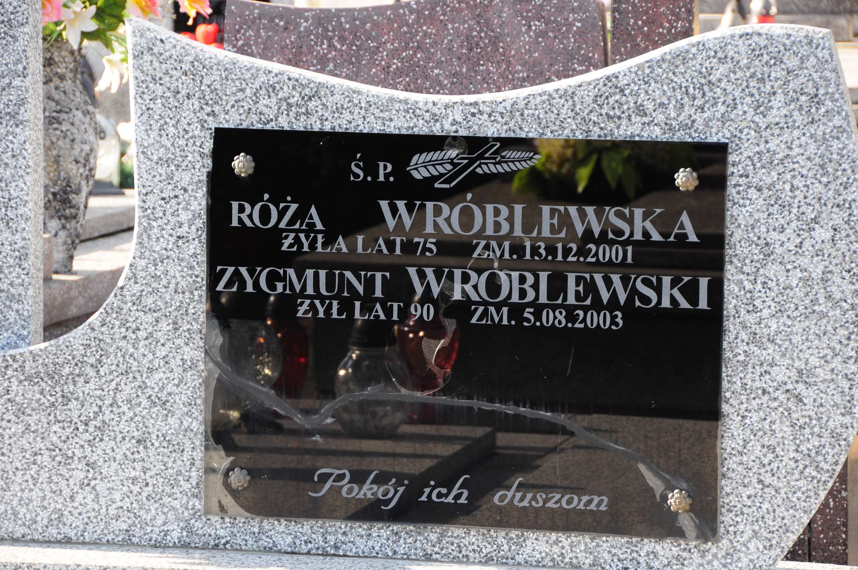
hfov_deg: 13.1
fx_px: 3749
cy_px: 285
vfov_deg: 8.7
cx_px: 429
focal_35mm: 158
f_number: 7.1
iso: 320
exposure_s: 1/160
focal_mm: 105
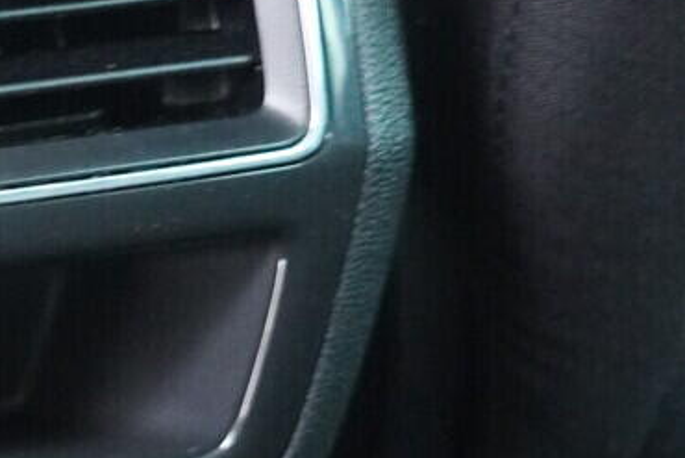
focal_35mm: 140
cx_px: -94
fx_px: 2665
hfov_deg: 14.3
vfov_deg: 9.7
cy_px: 491
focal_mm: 24
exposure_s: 1/40
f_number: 2.8
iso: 5000
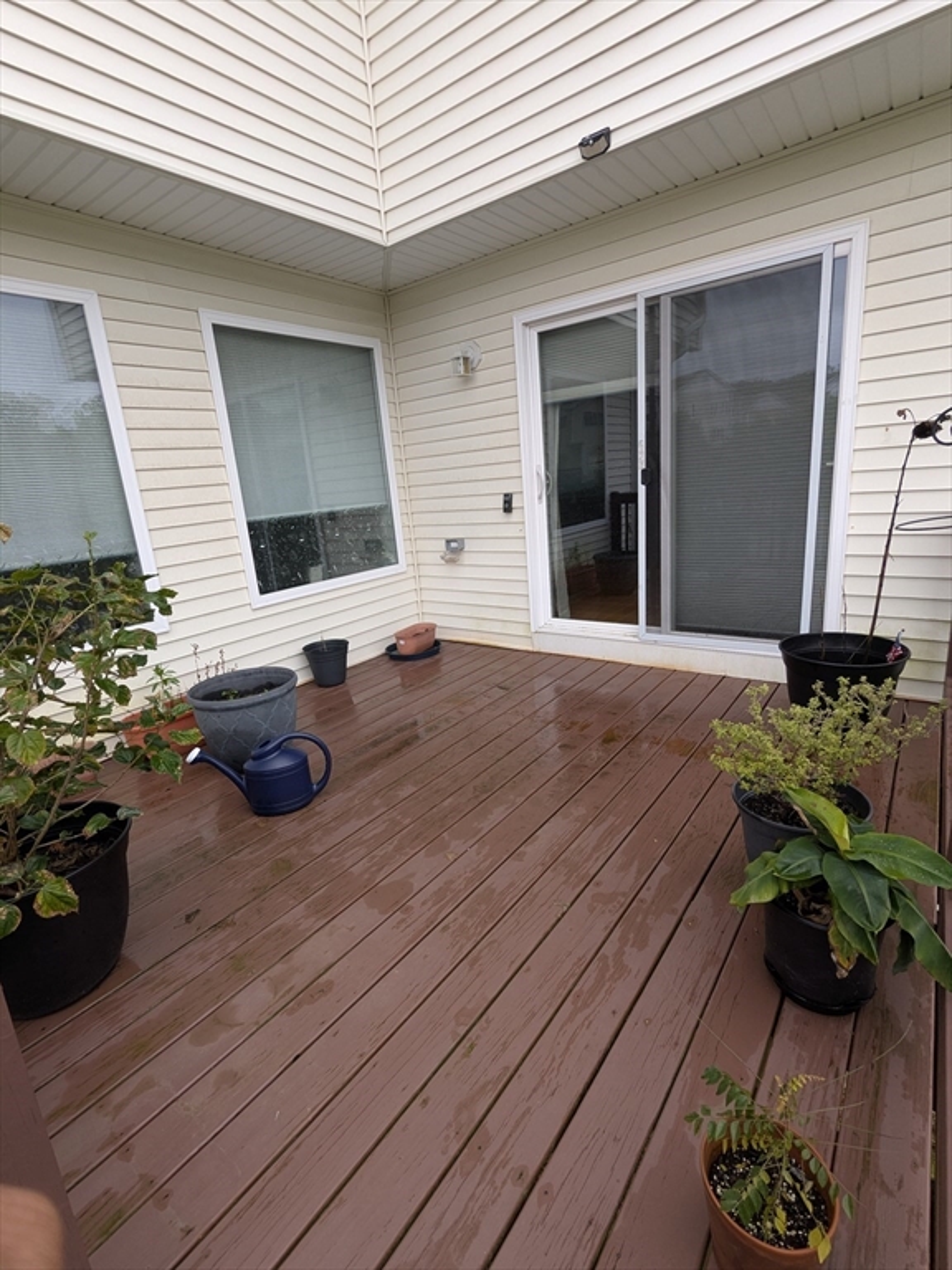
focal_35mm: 16
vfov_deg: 94.5
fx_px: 587
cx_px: 476
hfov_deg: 78.1
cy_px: 635
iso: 43
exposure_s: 1/168
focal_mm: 2.35
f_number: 2.2
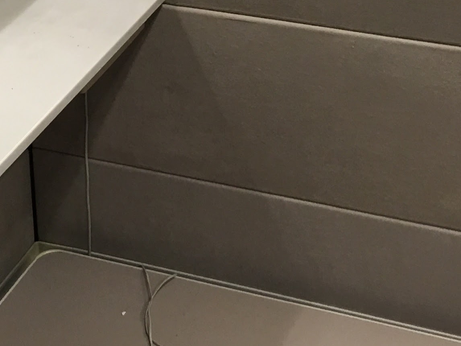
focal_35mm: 102
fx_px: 1359
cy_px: -33
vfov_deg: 14.2
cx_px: 122
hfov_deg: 19.1
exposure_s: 1/17
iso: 40
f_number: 2.2
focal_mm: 4.15
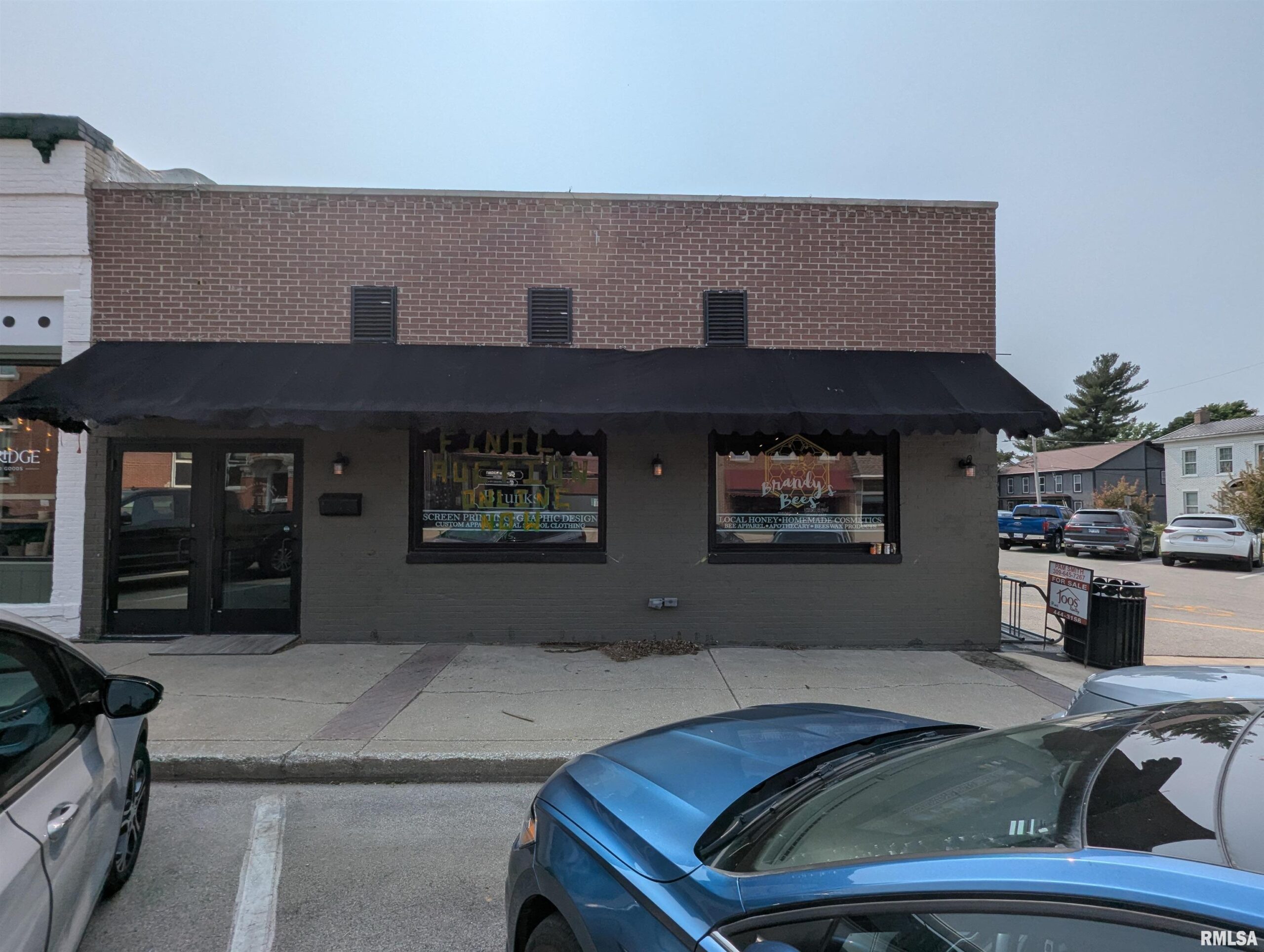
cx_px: 632
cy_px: 476
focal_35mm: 13
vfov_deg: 90.1
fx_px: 475
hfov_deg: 106.1
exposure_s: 1/5319
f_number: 2.2
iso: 50
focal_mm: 1.95
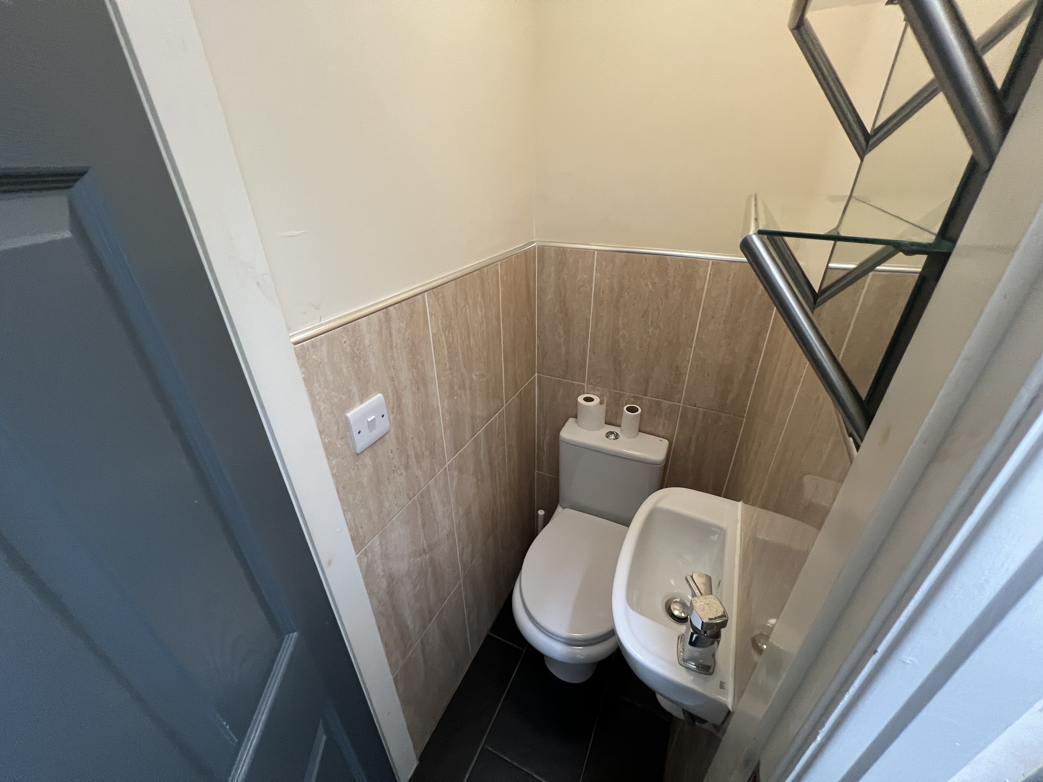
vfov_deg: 89.9
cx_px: 522
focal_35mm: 13
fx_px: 392
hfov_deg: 106.2
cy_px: 391
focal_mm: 1.57
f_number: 1.8
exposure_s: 1/50
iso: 250
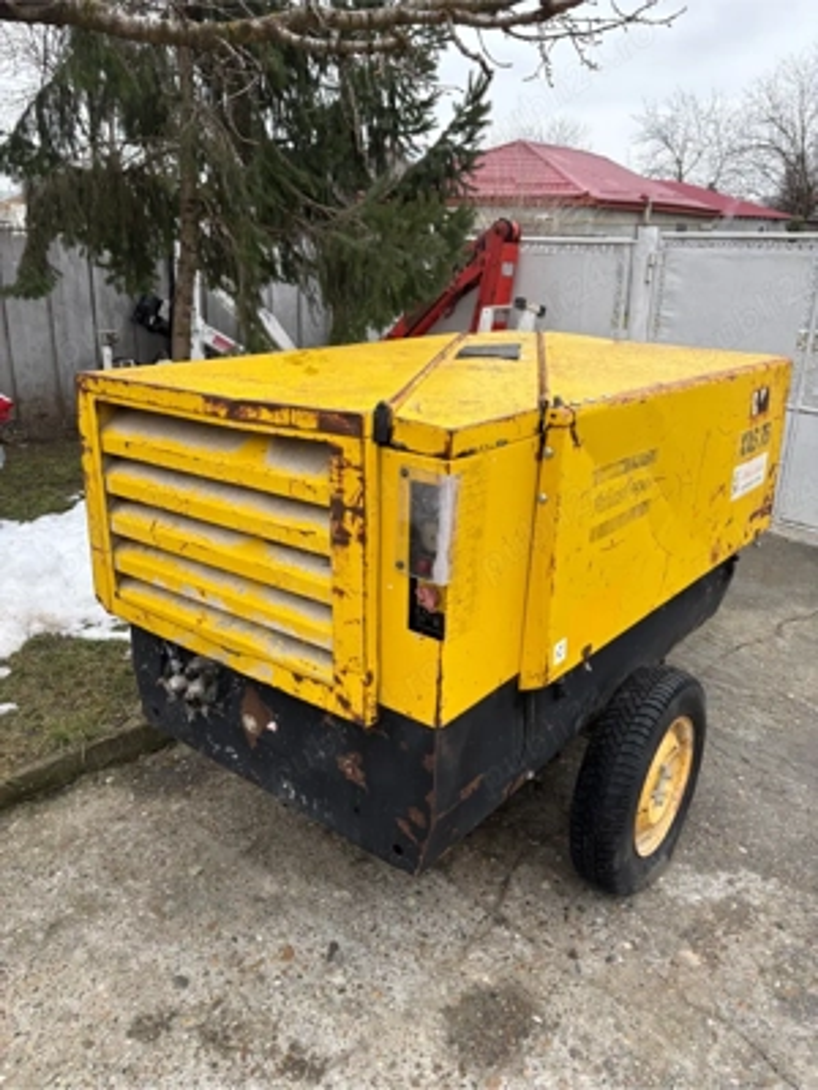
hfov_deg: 53.1
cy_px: 545
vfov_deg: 67.3
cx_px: 409
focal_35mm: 26
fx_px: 819
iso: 50
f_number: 1.6
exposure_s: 1/472
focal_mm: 5.96
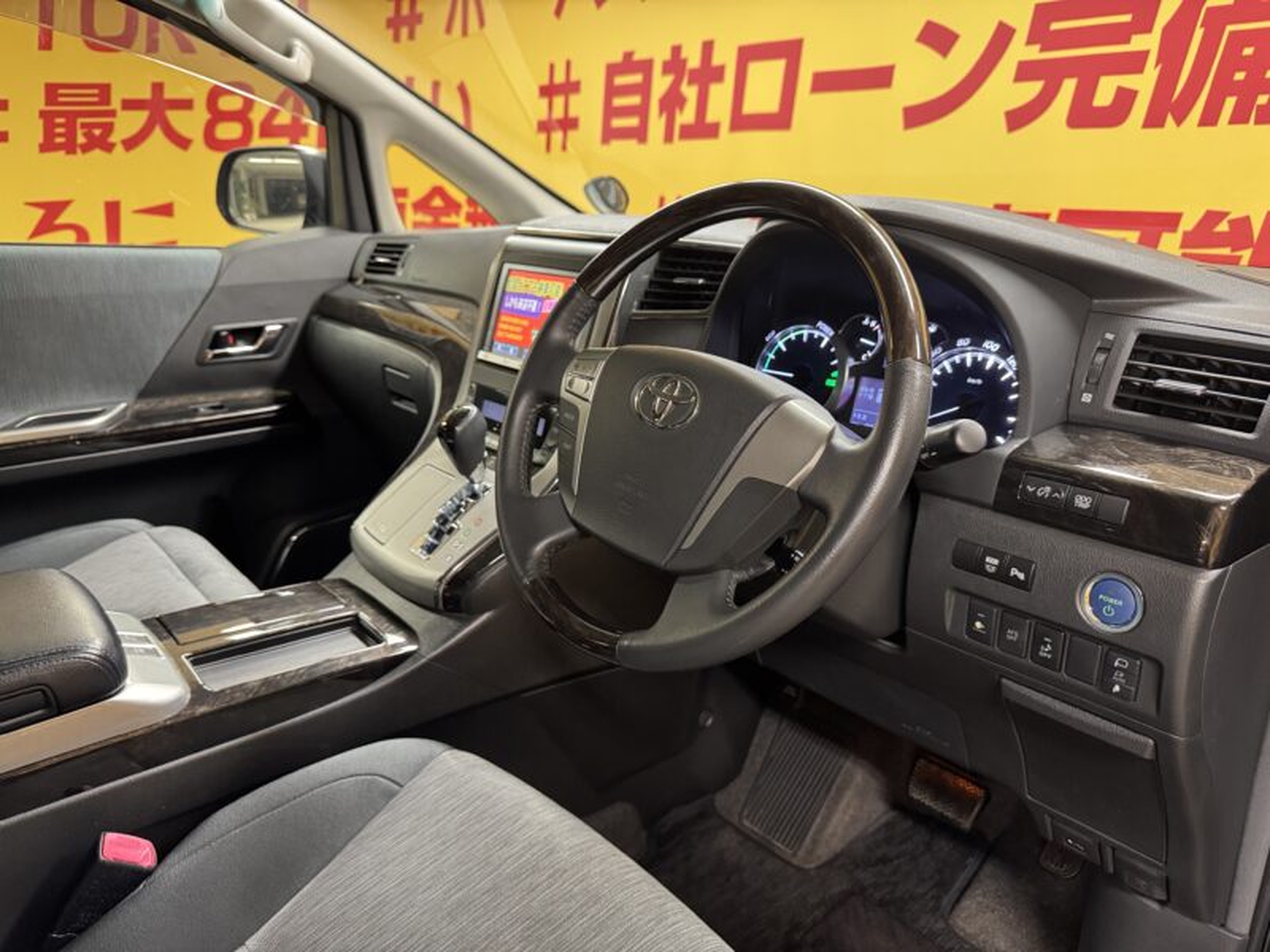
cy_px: 476
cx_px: 635
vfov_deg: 56.8
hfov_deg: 71.6
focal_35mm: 24
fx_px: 881
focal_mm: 6.76
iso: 400
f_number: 1.78
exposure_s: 1/50
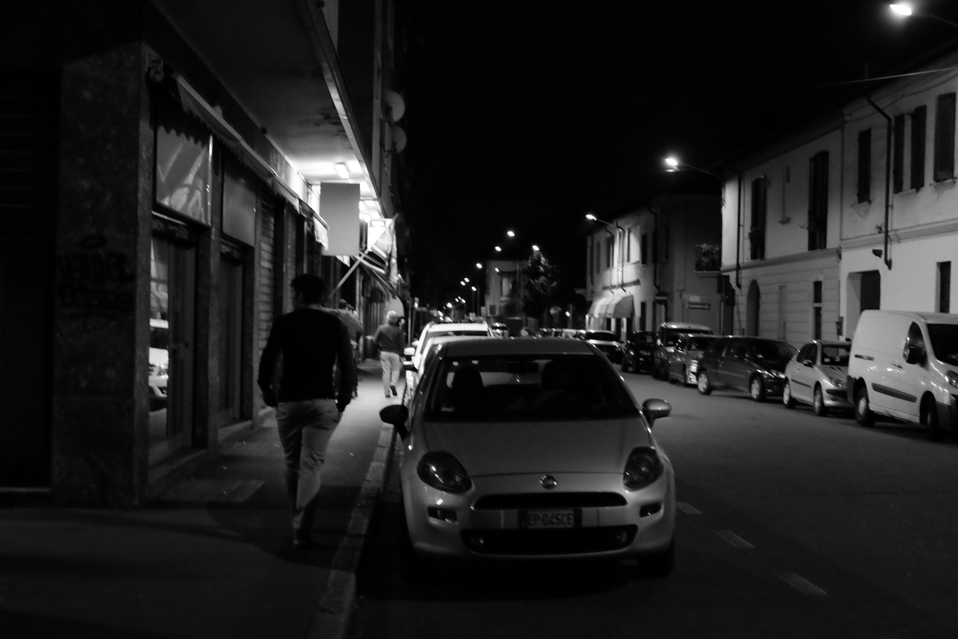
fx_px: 1410
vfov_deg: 25.5
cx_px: 479
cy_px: 320
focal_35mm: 53
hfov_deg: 37.5
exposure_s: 1/52
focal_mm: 35
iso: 3200
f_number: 2
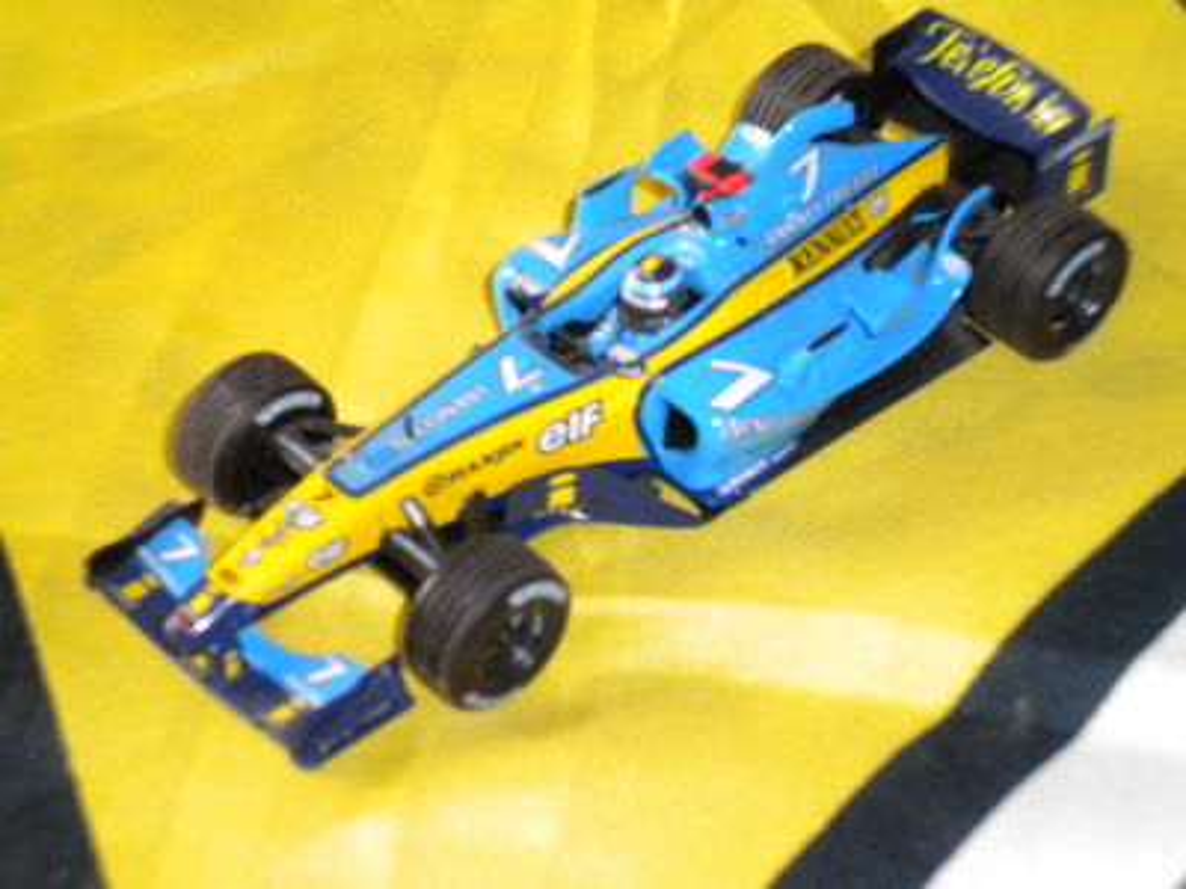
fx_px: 3597
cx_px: 593
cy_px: 444
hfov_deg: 18.7
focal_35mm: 105
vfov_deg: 14.1
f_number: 5.9
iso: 400
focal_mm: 18.9
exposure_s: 1/60
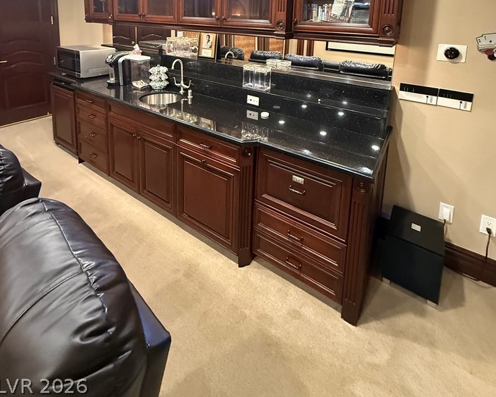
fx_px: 279
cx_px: 249
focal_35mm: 19
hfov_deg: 83.3
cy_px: 57
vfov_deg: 62.1
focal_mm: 2.22
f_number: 2.2
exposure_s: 1/60
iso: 800
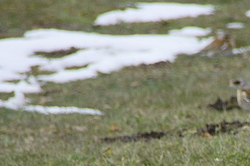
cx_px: 221
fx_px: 6668
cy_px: 188
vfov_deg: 1.4
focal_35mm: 961
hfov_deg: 2.1
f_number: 6.3
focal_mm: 250
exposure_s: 1/500
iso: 250
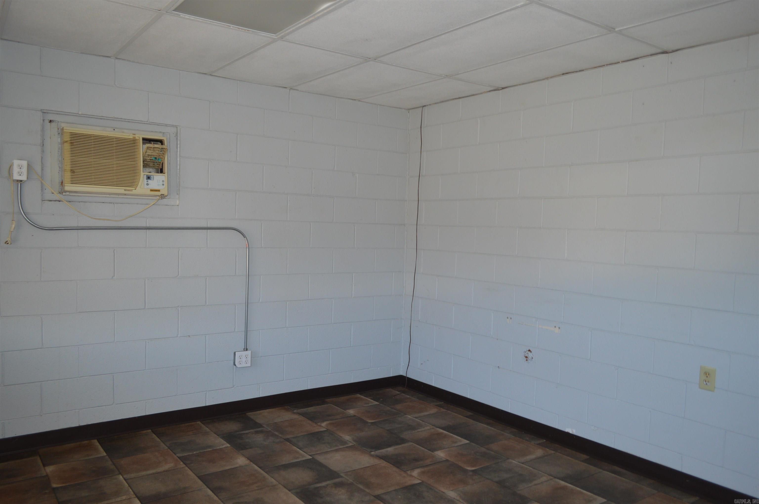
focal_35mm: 27
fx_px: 569
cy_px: 252
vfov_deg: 47.8
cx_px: 380
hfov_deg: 67.4
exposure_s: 1/60
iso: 400
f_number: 3.5
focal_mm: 18
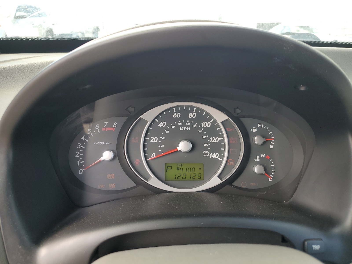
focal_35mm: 26
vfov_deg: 53.1
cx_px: 176
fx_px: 264
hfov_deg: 67.3
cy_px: 132
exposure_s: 1/185
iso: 50
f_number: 1.5
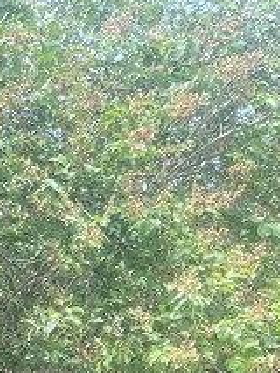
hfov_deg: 9.7
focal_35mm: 125
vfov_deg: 14.1
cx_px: -494
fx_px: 1347
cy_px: 648
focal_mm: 5.1
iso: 32
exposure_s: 1/611
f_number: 1.6
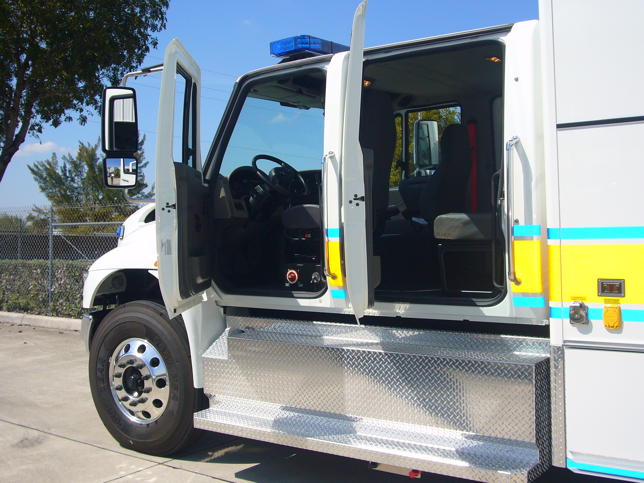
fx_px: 781
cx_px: 322
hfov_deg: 44.8
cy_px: 242
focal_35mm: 42
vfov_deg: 34.3
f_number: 7.1
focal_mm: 6.9
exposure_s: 1/320
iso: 80
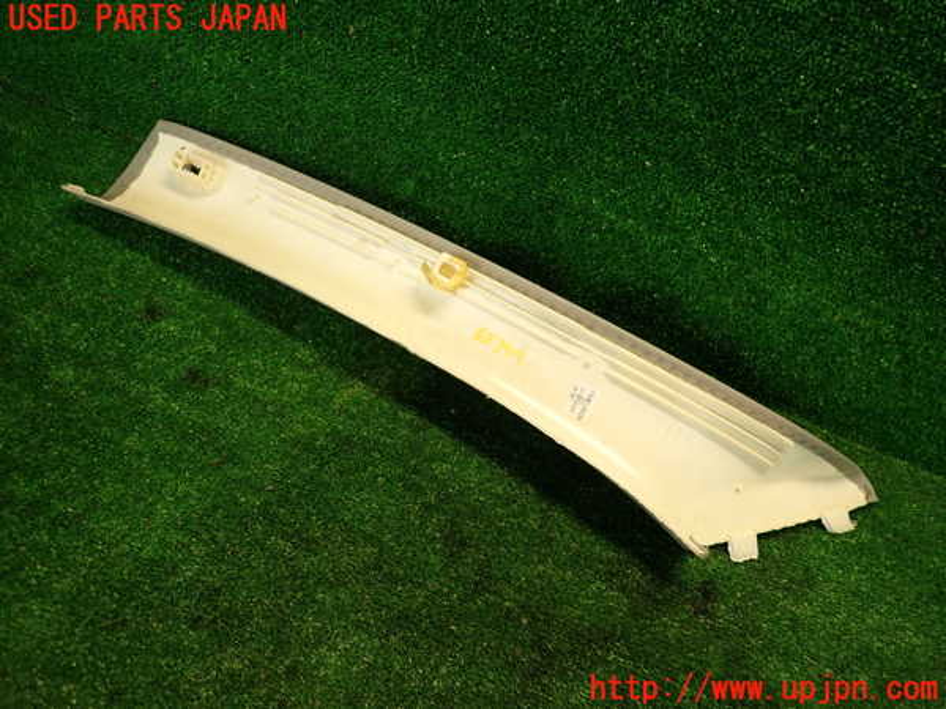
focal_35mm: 25
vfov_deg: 54.9
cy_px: 354
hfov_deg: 69.4
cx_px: 473
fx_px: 683
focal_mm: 4.5
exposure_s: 1/50
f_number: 2
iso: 200
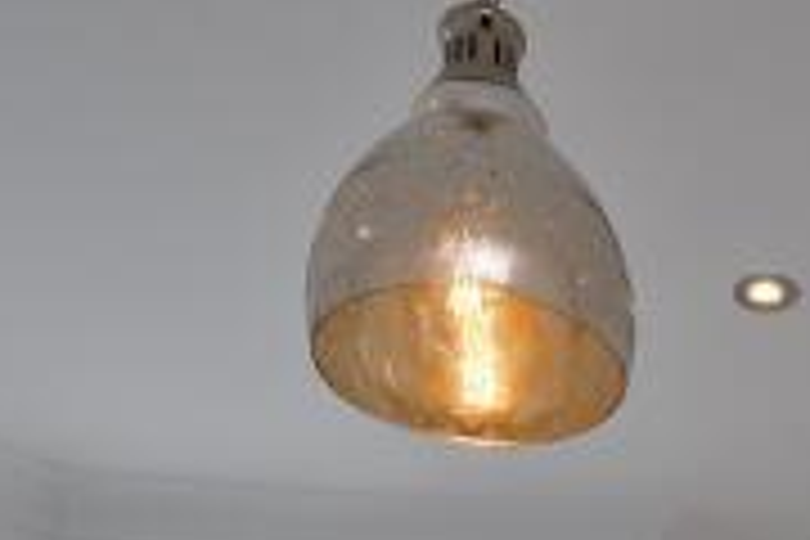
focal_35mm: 91
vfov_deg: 12.0
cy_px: 1307
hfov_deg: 21.5
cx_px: 842
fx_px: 2047
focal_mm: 16
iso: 125
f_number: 11
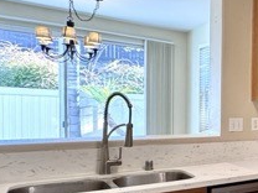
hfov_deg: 28.8
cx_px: 382
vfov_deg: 33.4
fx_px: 320
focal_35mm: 43
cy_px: 122
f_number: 2.2
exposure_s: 1/60
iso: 250
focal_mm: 2.22
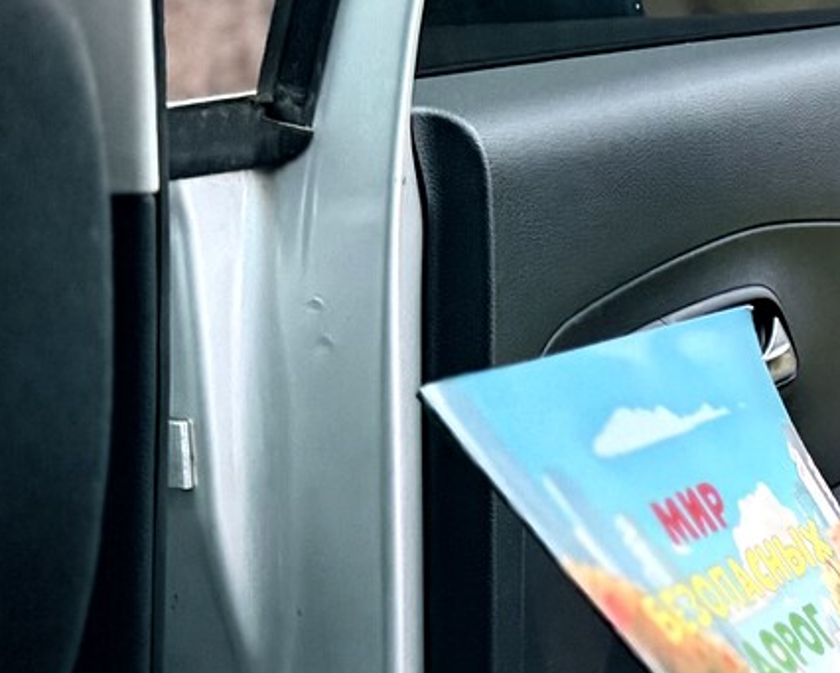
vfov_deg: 17.1
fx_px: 2188
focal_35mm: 88
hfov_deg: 17.2
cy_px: 645
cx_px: 1568
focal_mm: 6.76
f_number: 1.78
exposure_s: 1/60
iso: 640
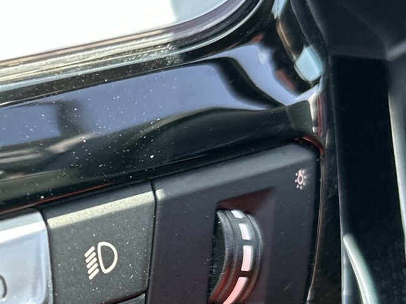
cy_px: 326
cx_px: -117
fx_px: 1102
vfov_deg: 15.3
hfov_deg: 19.3
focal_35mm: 94
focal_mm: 6.86
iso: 80
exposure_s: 1/276
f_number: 1.78
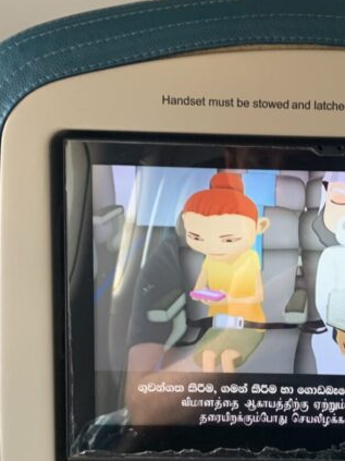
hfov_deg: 22.7
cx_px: 316
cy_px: 335
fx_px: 838
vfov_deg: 30.3
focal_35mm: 63
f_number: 1.8
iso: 100
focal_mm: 4.25
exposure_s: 1/94
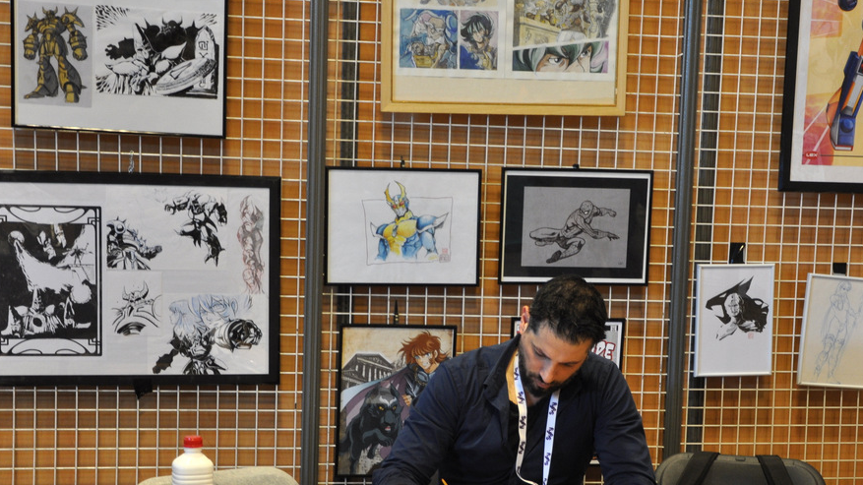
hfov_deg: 28.9
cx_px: 491
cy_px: 334
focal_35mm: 73
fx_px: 1670
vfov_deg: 16.5
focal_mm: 34
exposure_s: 1/15
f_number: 4.2
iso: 560
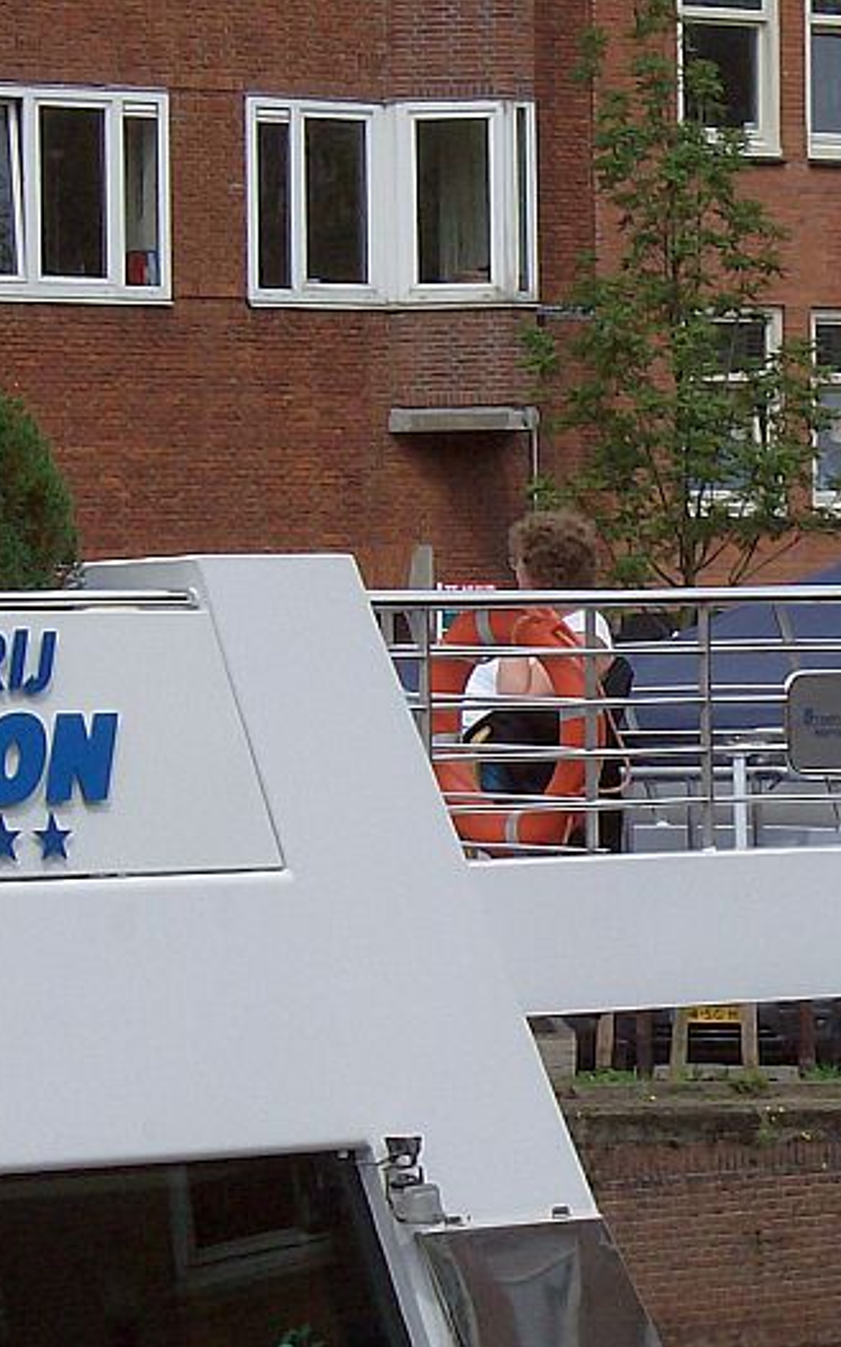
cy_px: 564
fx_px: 8148
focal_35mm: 222
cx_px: 800
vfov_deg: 9.4
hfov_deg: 5.9
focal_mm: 18
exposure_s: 1/325
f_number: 7.8
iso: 100
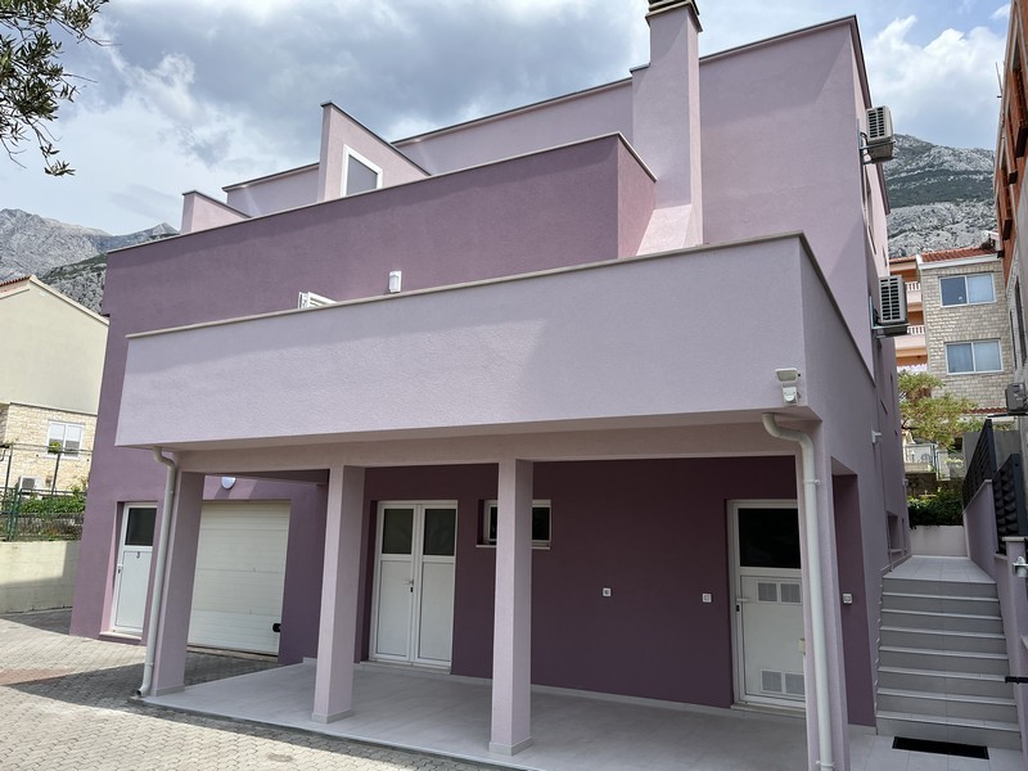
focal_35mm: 26
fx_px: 772
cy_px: 386
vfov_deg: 53.1
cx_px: 514
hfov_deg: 67.3
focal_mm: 5.1
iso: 50
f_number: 1.6
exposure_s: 1/3413
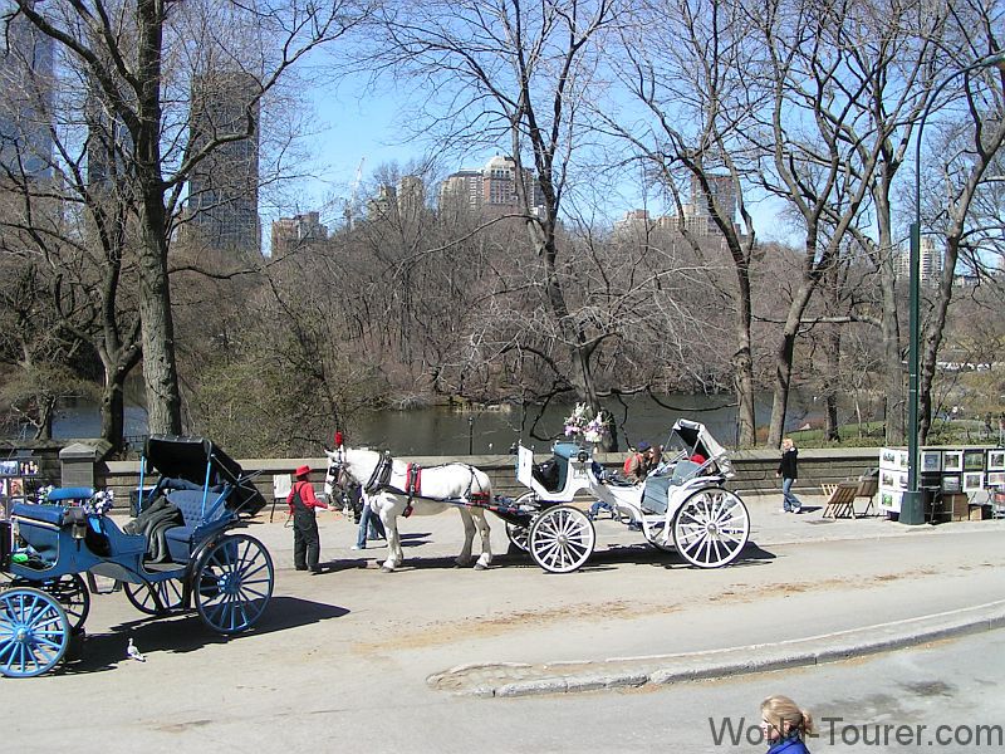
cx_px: 502
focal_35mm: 38
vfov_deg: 37.7
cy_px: 377
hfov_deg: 49.0
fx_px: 1103
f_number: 5.6
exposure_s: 1/320
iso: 50
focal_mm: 5.8
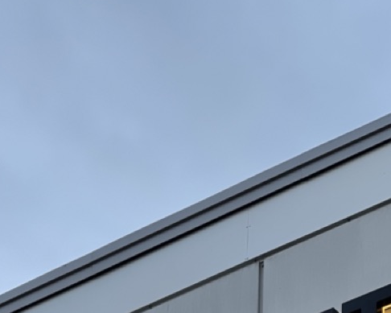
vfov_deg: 7.7
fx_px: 2292
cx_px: 172
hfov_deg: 9.8
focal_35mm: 198
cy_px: 416
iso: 32
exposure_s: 1/121
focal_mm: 9
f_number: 2.8
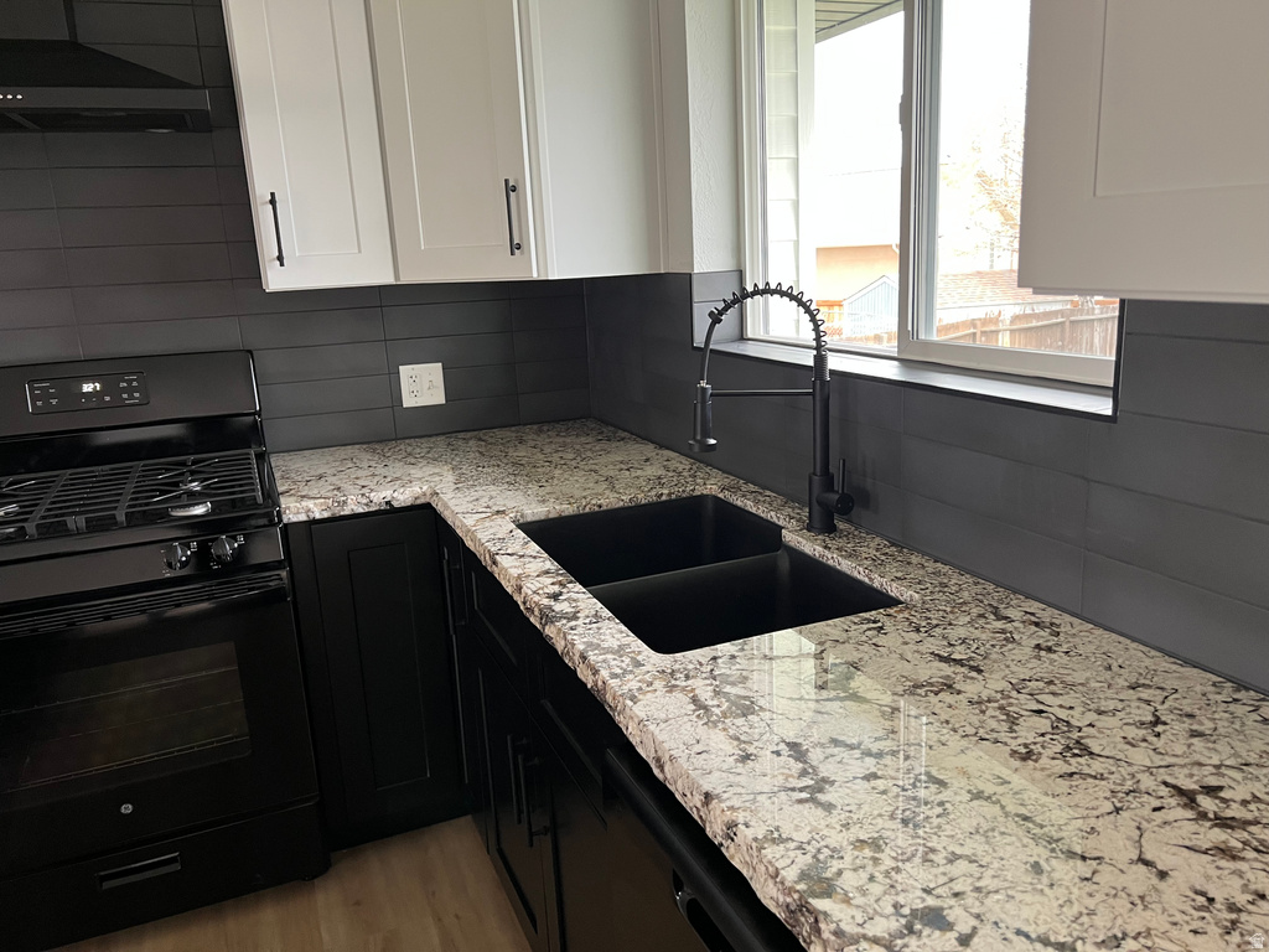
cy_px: 476
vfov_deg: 53.1
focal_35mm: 26
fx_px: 953
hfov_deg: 67.3
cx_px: 634
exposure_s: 1/60
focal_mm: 5.7
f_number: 1.5
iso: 160
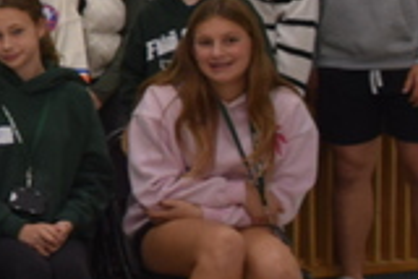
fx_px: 2010
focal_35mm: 173
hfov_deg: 9.8
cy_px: -106
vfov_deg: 7.8
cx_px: -724
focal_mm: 18
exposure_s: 1/60
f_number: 4
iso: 450
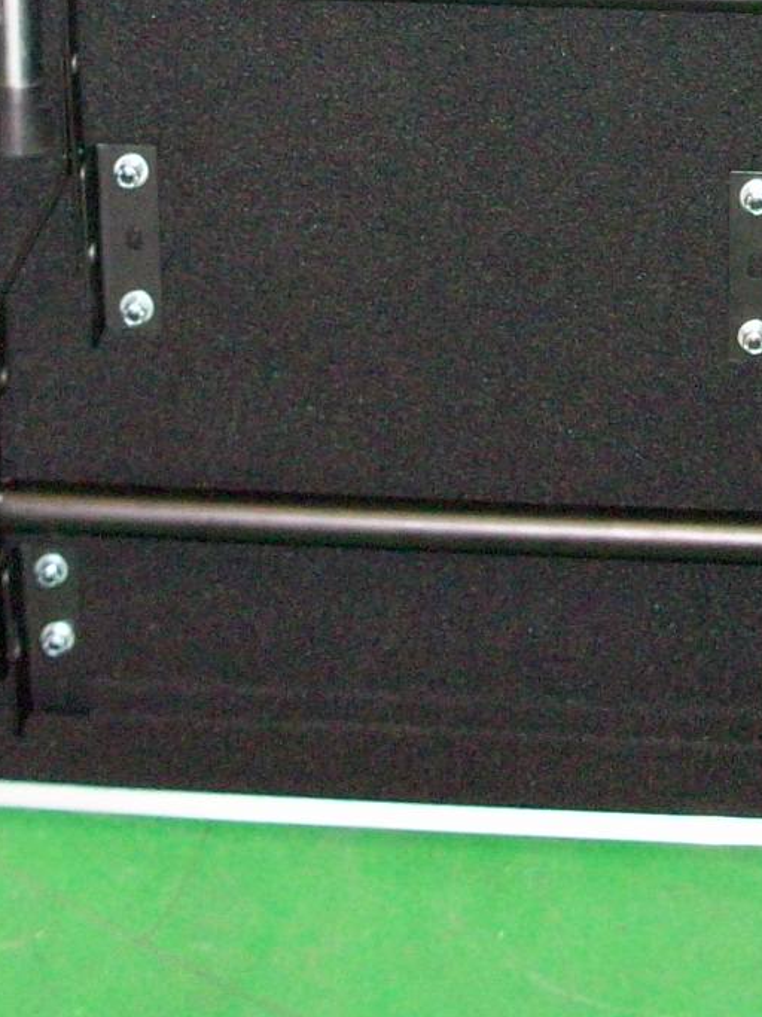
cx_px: 539
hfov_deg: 14.5
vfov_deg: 17.8
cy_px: -363
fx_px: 2995
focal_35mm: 102
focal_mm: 5.7
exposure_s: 1/60
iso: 200
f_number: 2.8
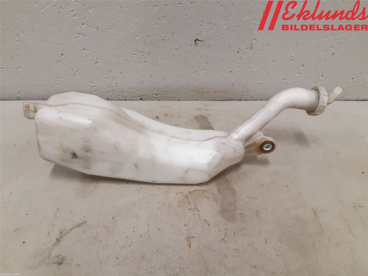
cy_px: 138
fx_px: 276
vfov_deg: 53.1
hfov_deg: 67.3
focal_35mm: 26
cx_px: 184
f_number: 1.7
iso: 125
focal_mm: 3.93
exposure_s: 1/50
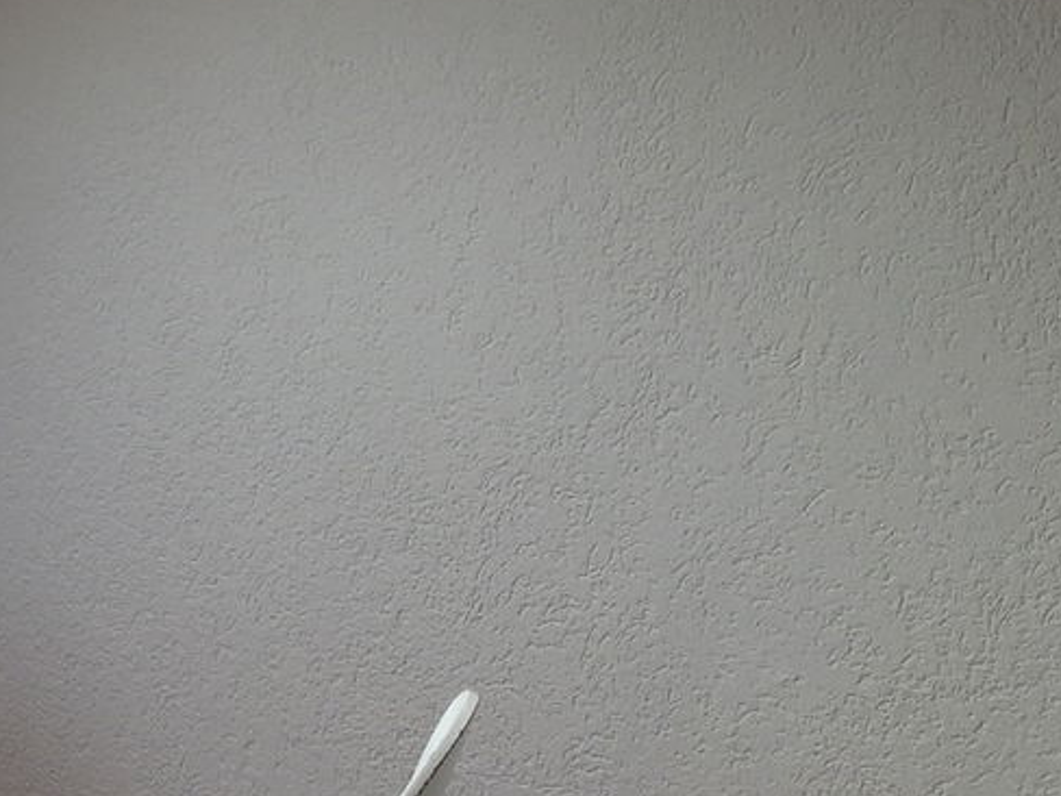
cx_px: -426
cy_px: 576
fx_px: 2912
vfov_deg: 15.5
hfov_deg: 18.7
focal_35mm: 95
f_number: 2.2
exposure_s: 1/195
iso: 32
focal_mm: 4.15
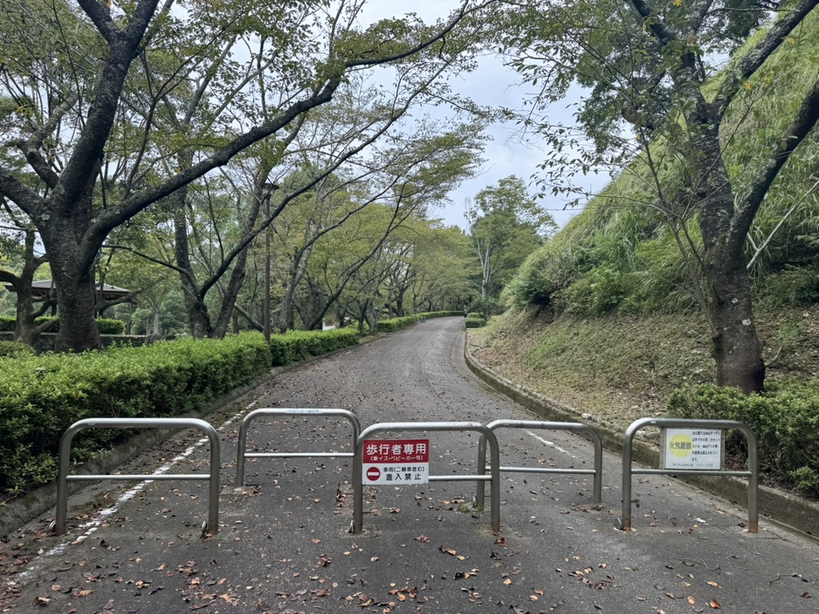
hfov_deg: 71.6
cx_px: 410
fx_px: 568
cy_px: 307
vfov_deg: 56.8
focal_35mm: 24
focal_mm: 6.76
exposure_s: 1/1172
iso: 80
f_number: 1.78
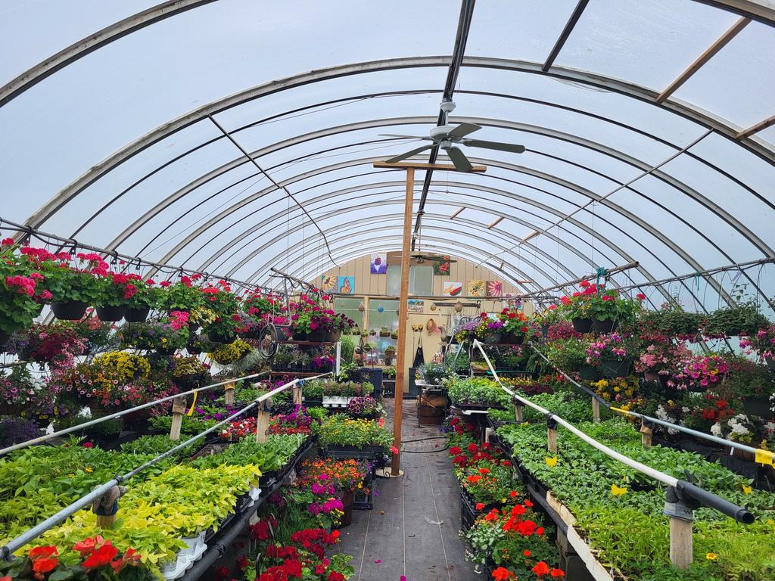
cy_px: 290
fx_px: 582
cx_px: 388
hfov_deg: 67.3
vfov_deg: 53.1
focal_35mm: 26
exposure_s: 1/742
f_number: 1.8
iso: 40
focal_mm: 5.4
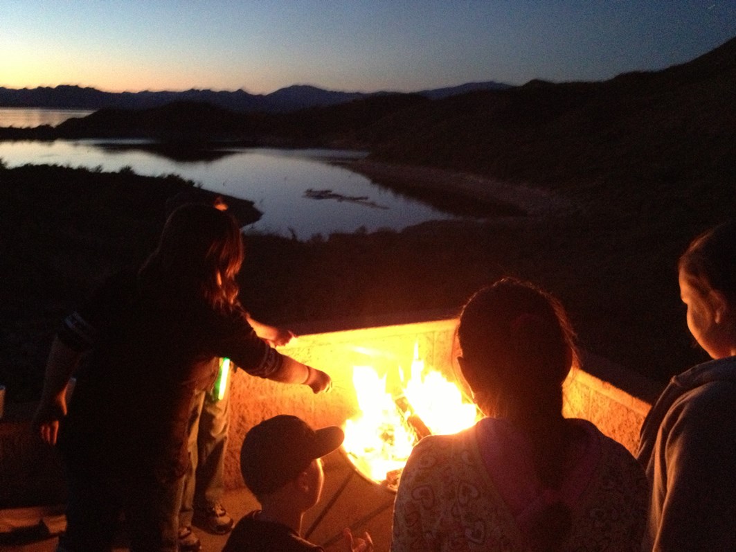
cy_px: 276
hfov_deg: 52.6
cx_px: 368
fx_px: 744
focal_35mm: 35
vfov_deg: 40.7
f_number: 2.4
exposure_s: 1/15
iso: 800
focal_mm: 4.28
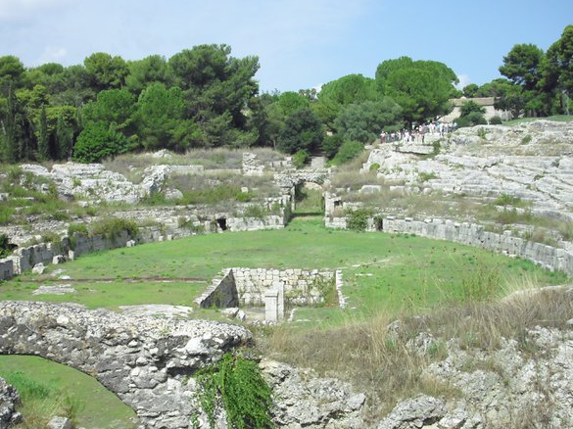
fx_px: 860
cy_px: 251
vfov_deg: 28.0
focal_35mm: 52
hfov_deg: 36.8
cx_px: 251
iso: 100
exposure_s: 1/200
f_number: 8
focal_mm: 6.2
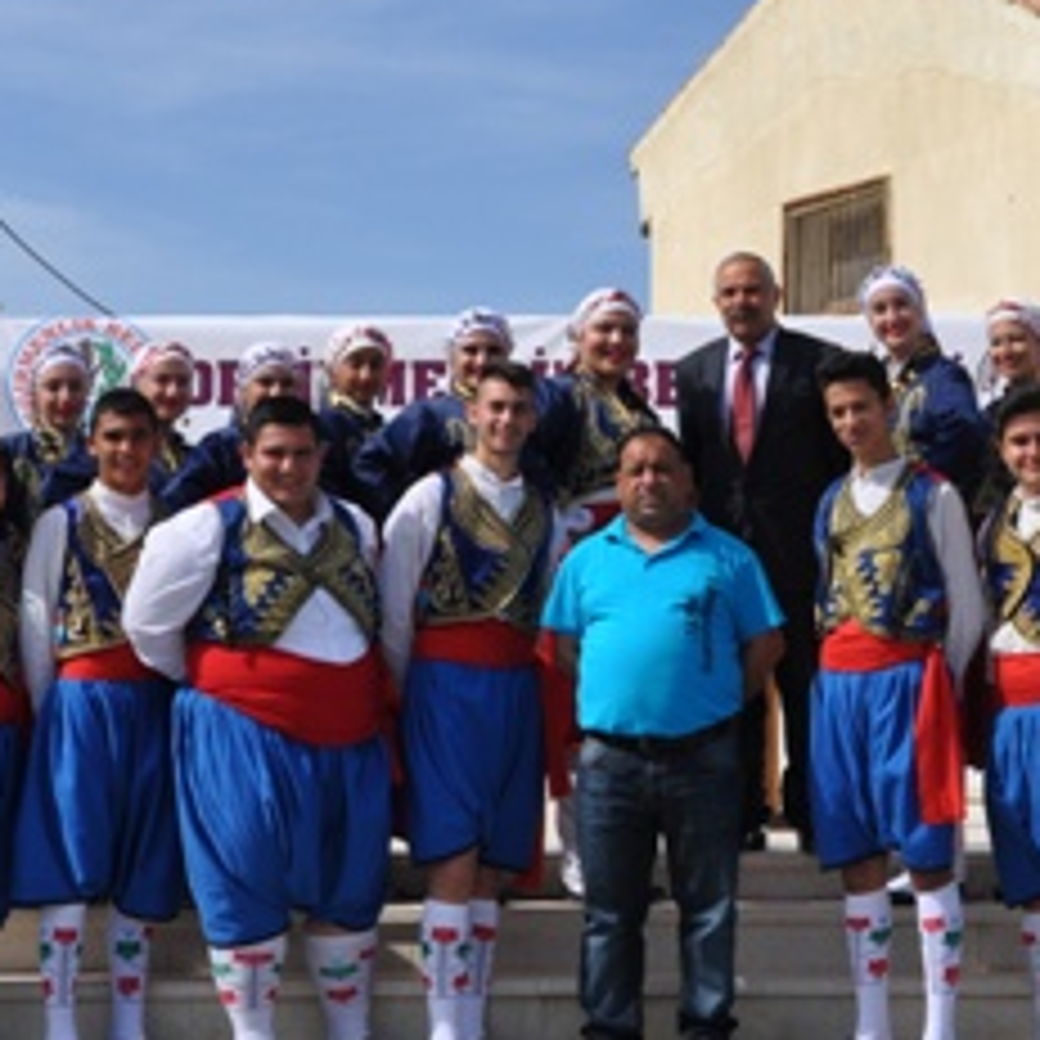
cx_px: 788
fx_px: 2997
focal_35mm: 88
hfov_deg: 19.5
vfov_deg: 19.7
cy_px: 529
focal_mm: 25
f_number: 10
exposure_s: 1/400
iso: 200
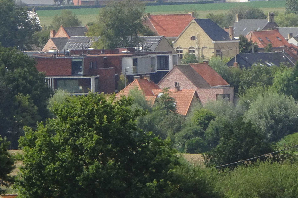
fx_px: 3932
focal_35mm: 475
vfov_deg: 2.9
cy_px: 43
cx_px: 203
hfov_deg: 4.3
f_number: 5.6
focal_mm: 30.42
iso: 80
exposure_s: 1/320
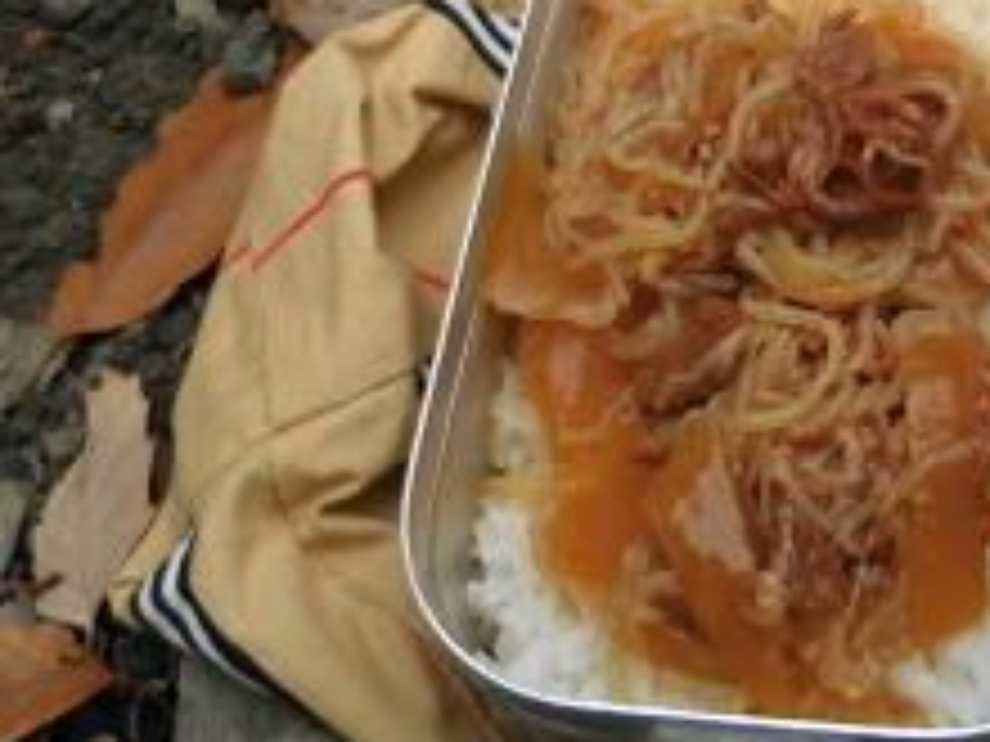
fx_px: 1401
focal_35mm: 49
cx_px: 792
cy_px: 202
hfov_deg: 37.5
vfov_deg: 29.3
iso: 64
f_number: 3.2
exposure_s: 1/200
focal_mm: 4.9
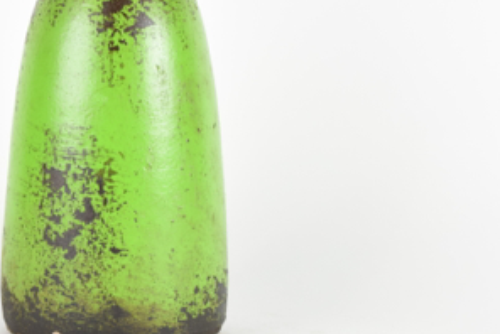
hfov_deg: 12.6
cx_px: 118
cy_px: 67
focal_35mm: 162
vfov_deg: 8.5
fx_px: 2252
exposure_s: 1/125
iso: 800
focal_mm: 50
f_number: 8
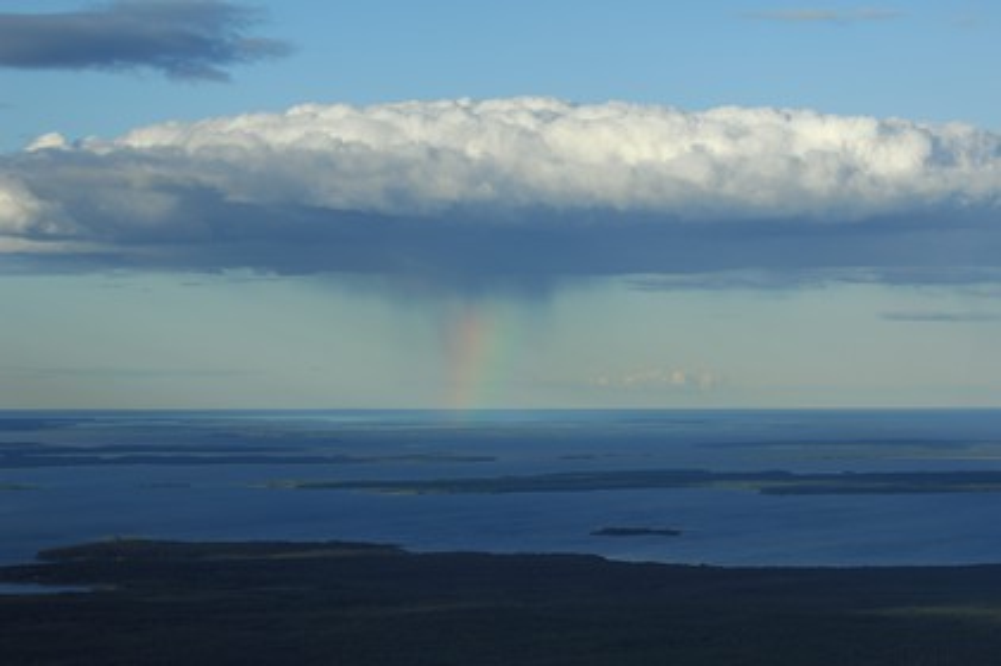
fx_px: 3334
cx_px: 500
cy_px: 333
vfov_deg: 11.4
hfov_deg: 17.1
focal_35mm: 120
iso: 100
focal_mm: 80
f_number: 3.5
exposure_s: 1/1600
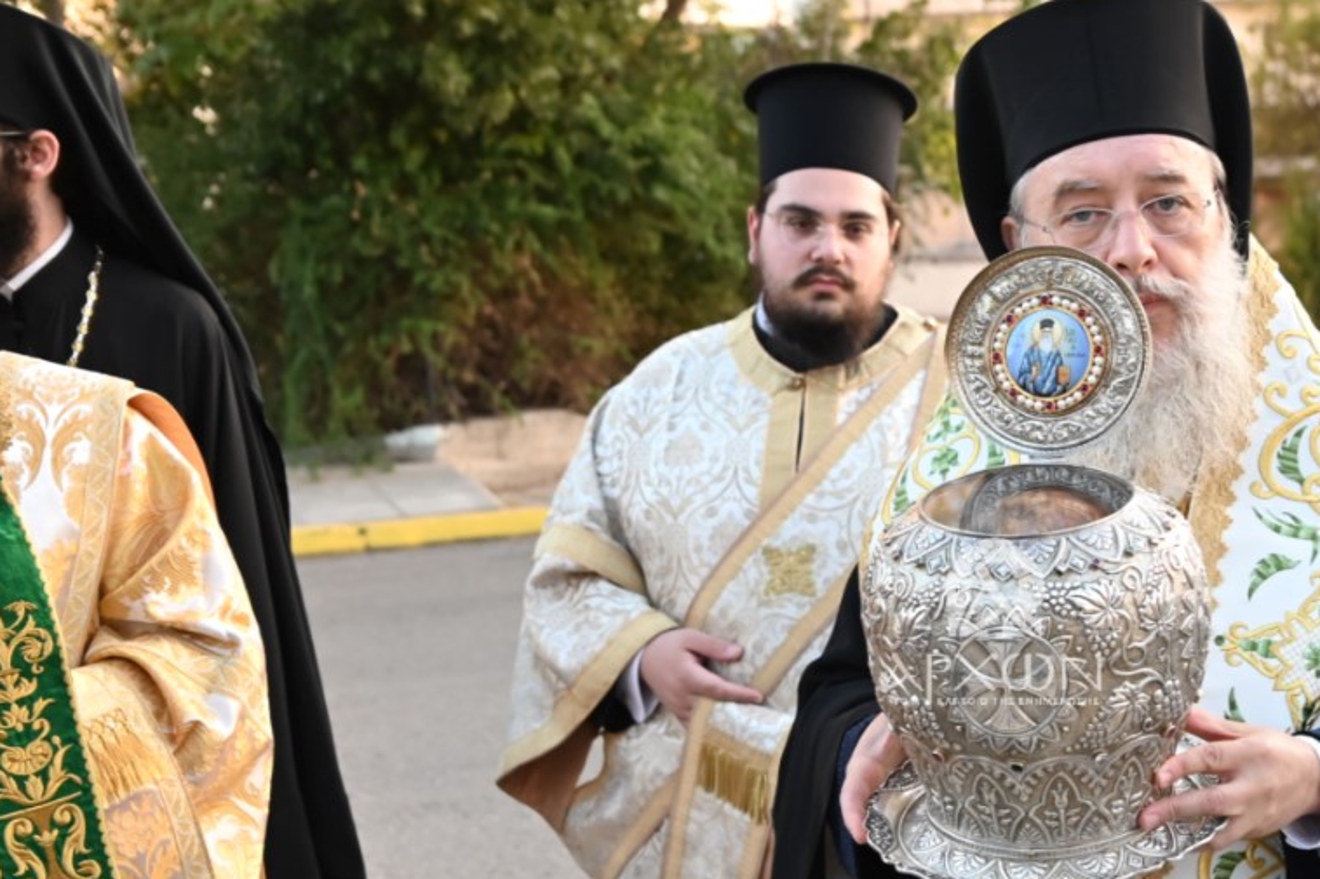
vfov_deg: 23.6
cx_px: 1007
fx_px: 2089
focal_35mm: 57
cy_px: 635
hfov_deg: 34.3
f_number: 2.8
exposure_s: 1/400
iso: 1000
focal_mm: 24
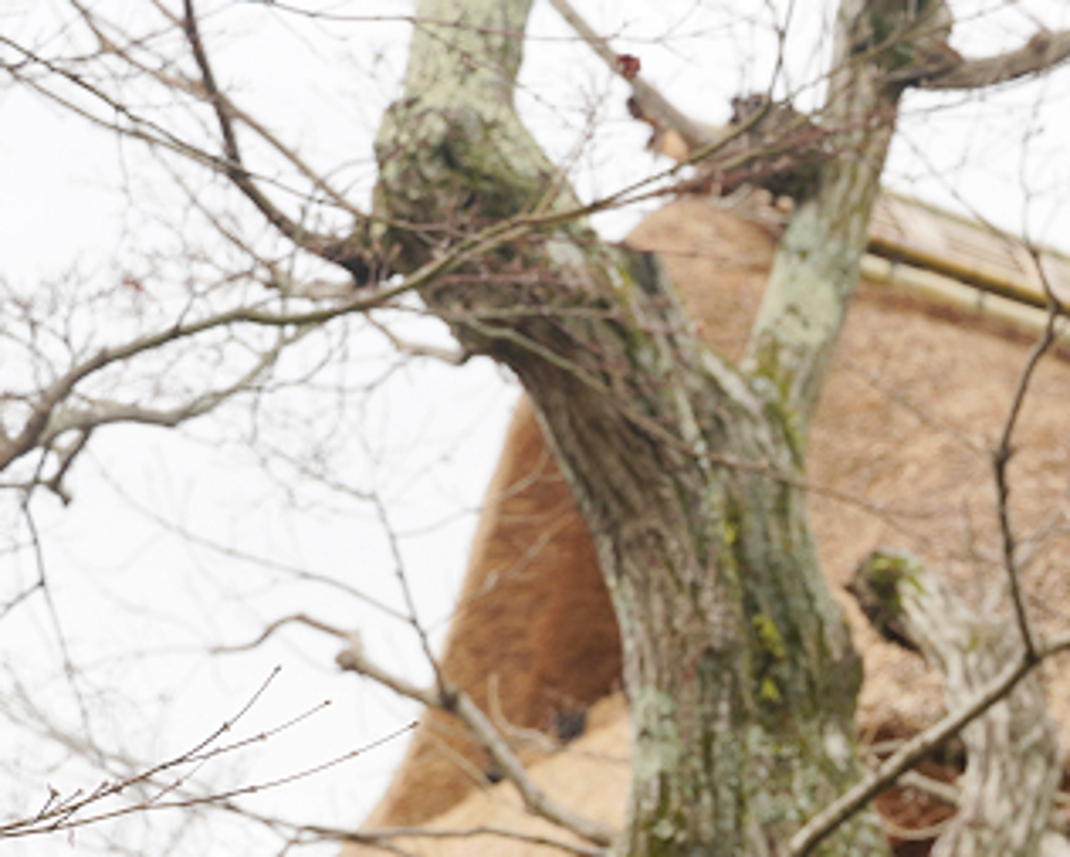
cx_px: 1358
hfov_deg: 16.0
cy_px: 959
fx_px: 3611
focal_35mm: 114
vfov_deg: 13.2
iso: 100
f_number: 4.5
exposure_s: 1/80
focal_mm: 32
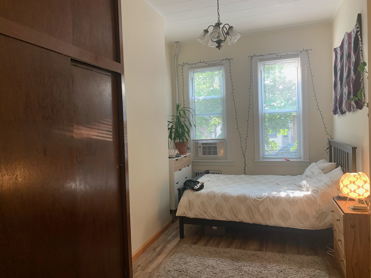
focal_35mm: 26
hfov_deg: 67.3
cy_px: 139
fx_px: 279
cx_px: 186
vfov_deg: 53.1
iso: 125
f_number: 1.8
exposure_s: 1/60
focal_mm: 4.25
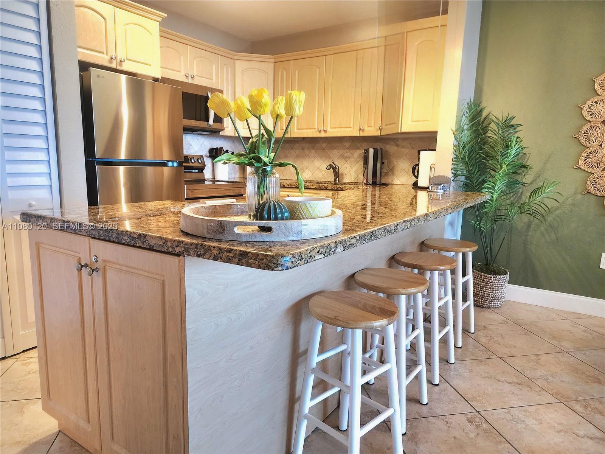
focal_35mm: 23
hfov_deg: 73.9
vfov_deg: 58.9
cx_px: 302
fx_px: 402
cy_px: 227
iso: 320
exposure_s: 1/120
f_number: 1.8
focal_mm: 6.4
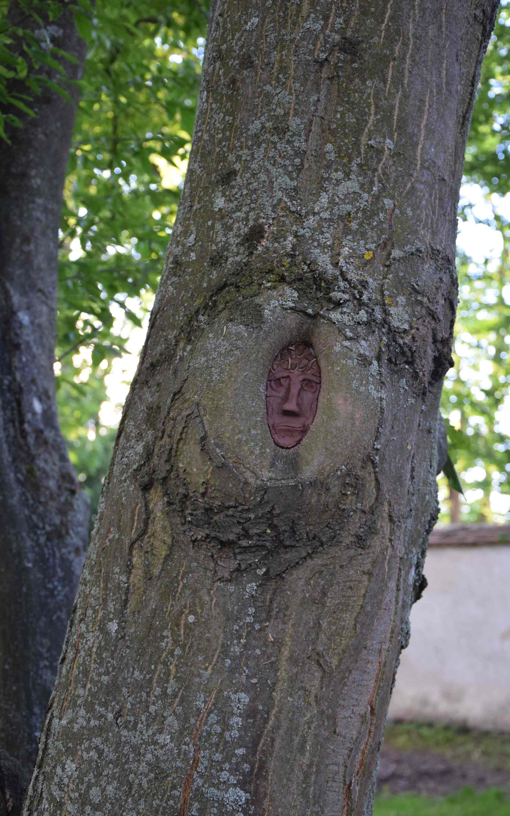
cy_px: 404
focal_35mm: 59
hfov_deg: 22.0
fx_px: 1312
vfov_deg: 34.5
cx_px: 251
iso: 500
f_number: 4.5
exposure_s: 1/60
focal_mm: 38
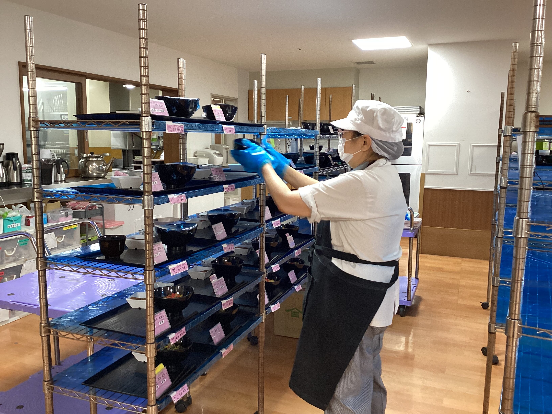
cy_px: 207
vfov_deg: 45.4
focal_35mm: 31
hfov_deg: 58.4
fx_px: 494
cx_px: 276
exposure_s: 1/60
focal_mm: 3.3
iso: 200
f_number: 2.4
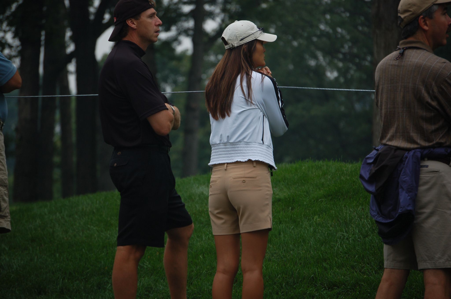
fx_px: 2534
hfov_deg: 10.2
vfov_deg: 6.8
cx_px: 226
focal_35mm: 202
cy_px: 150
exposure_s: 1/125
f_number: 5
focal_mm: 135
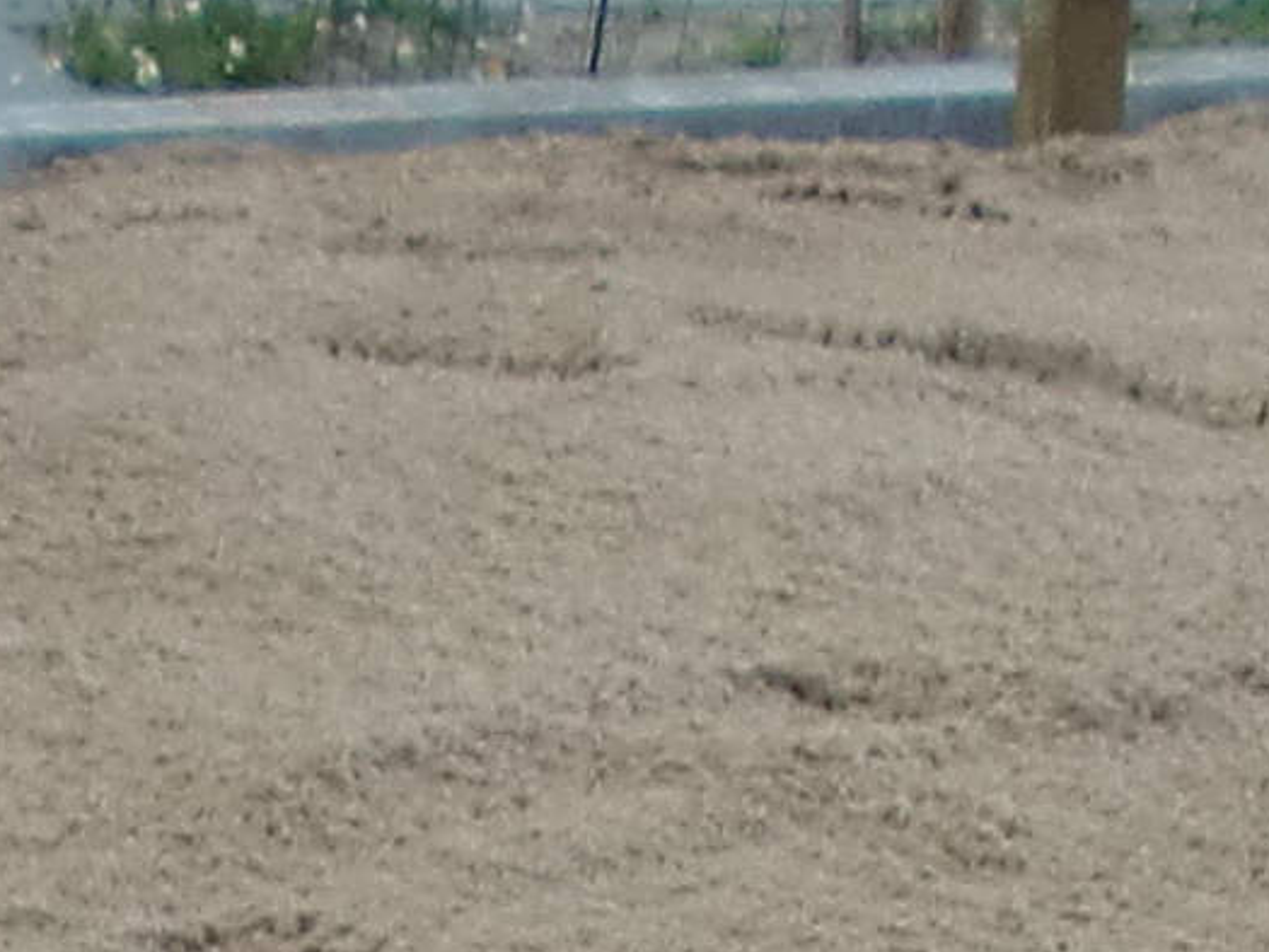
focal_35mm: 198
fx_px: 7260
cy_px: 2092
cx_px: -186
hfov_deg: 9.9
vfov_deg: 7.2
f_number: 2.6
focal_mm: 4.65
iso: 64
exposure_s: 1/100
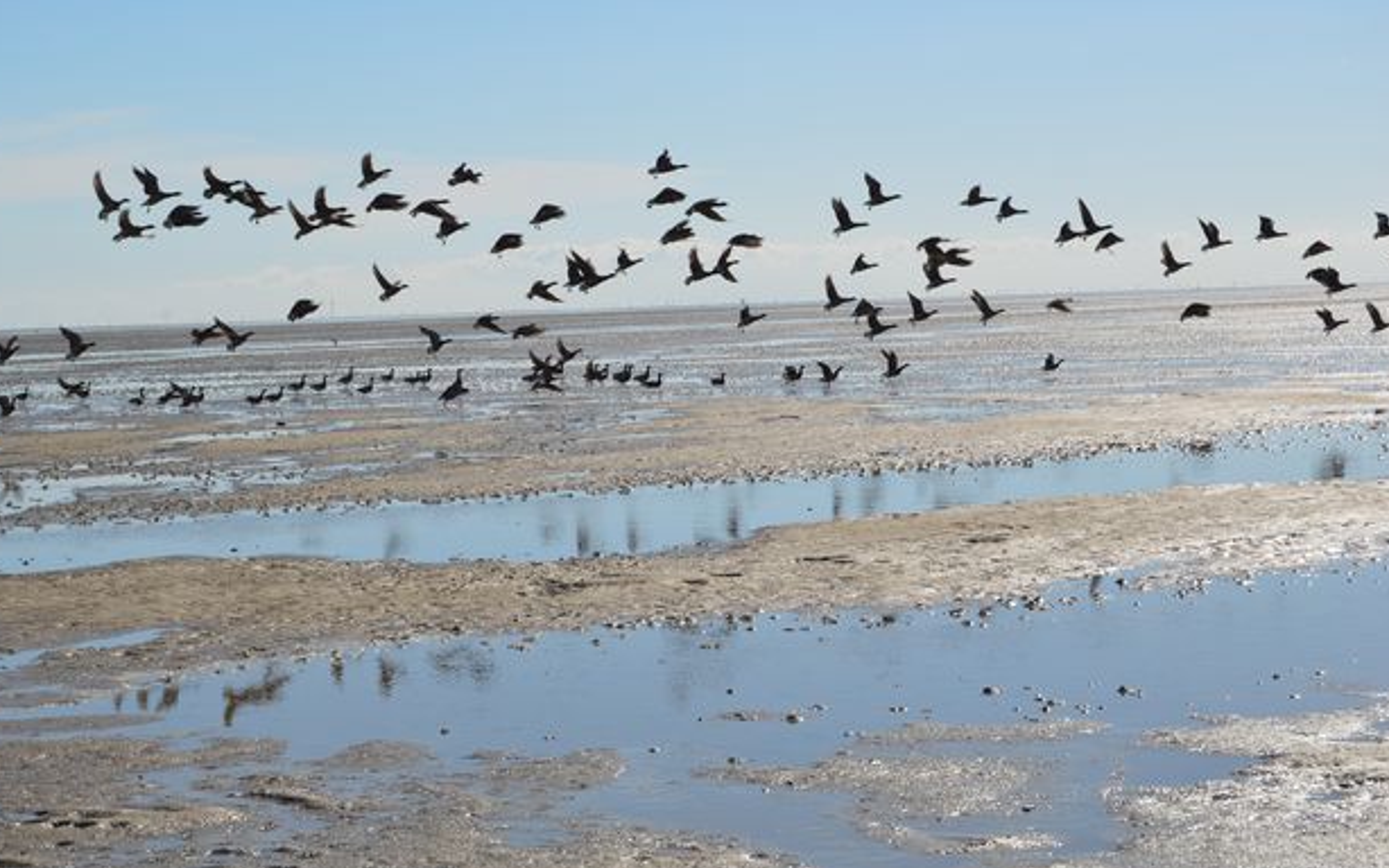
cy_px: 406
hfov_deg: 23.7
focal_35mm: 88
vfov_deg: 14.9
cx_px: 690
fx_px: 3314
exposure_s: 1/400
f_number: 10
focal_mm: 55
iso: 100
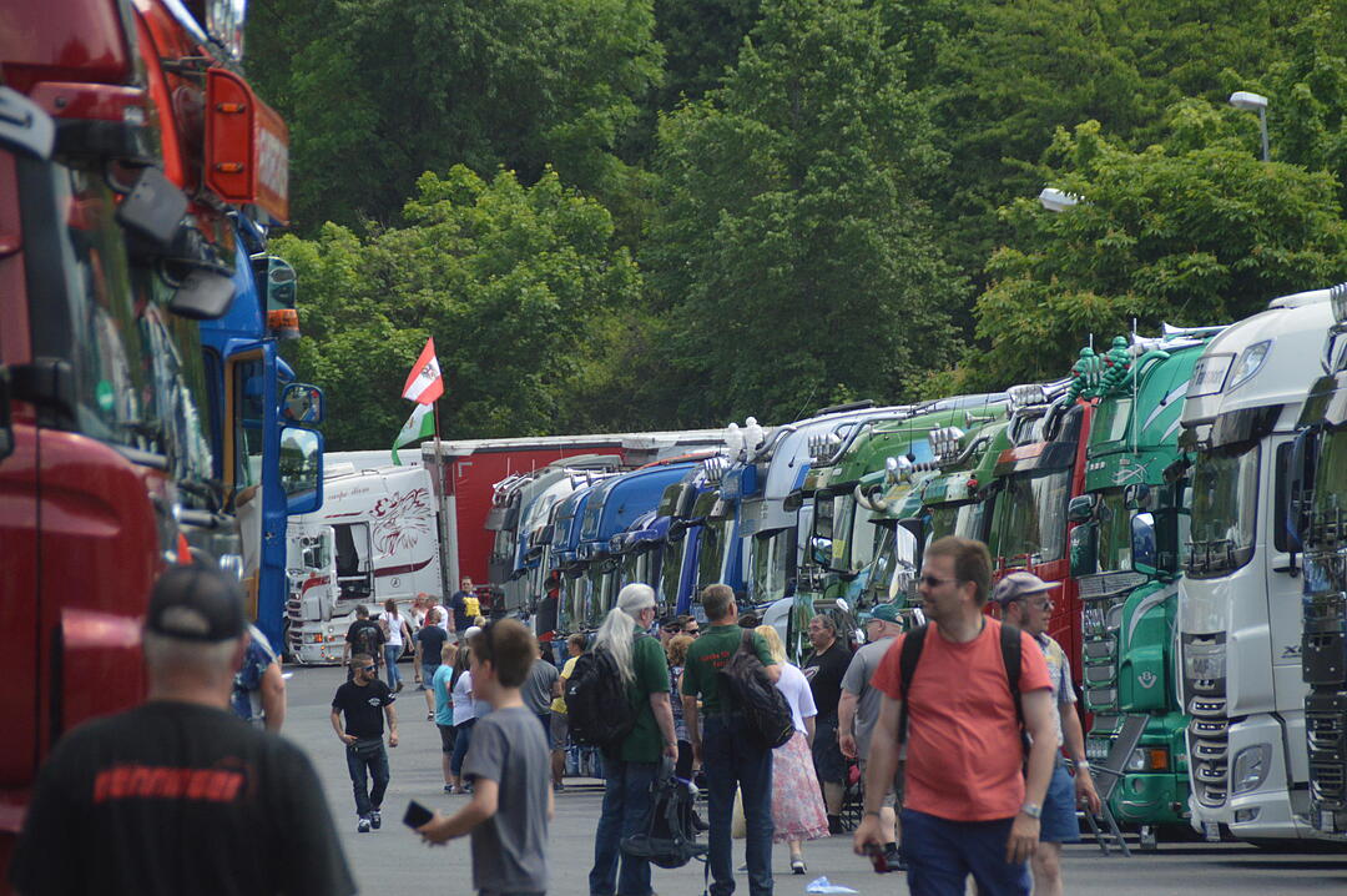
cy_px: 448
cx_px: 674
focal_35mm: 300
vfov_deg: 4.6
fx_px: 11215
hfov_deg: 6.9
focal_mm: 200
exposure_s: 1/1600
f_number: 6.3
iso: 800
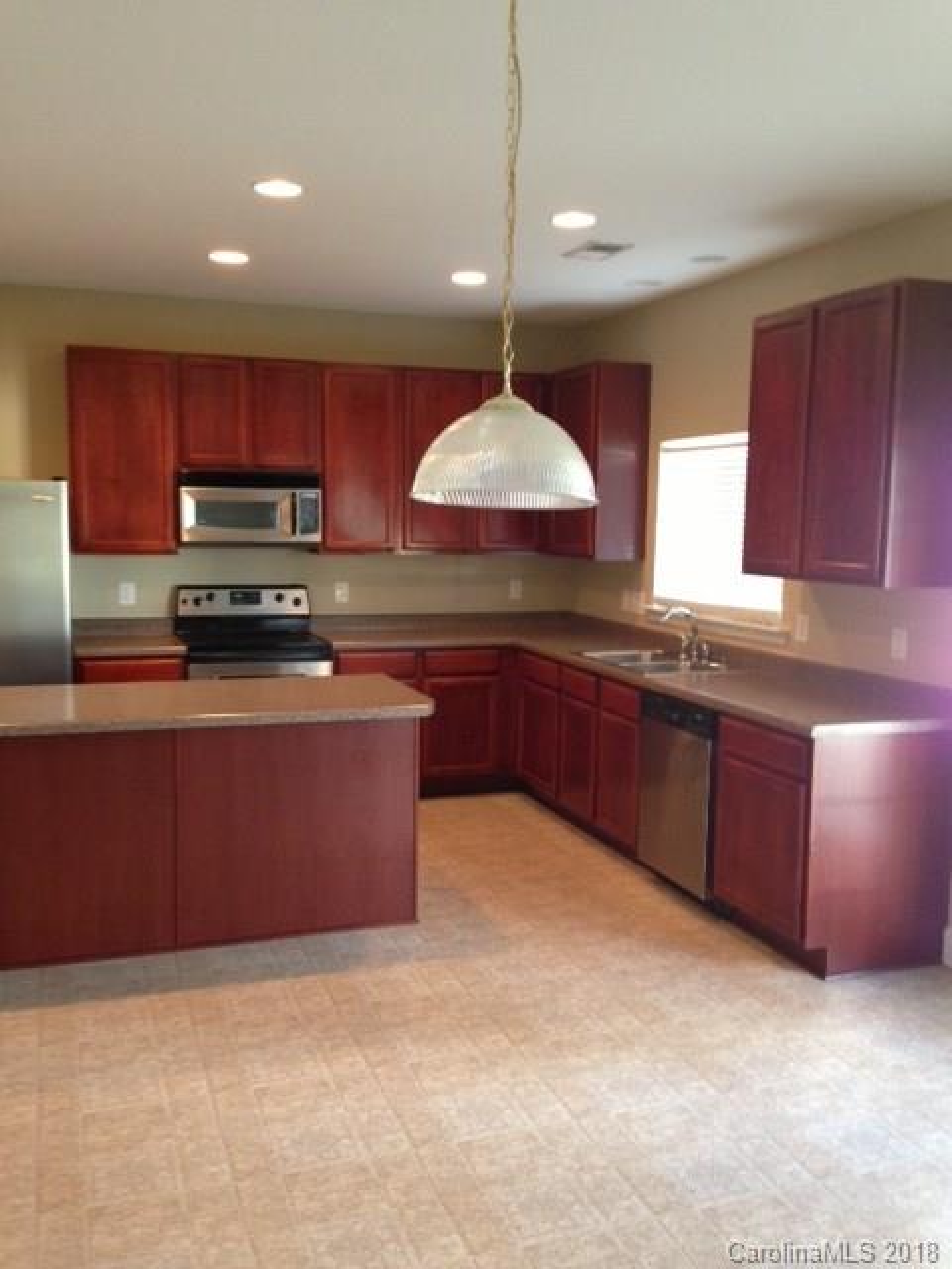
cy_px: 634
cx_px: 476
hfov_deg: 42.9
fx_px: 1210
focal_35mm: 33
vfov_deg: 55.4
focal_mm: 4.13
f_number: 2.4
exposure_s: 1/20
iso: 200
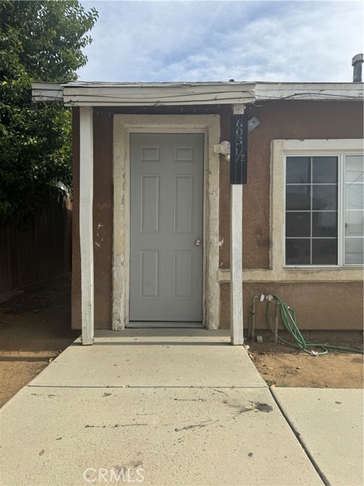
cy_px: 243
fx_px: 336
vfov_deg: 71.6
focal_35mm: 24
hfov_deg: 56.8
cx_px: 182
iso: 80
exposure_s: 1/3802
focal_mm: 6.76
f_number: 1.78
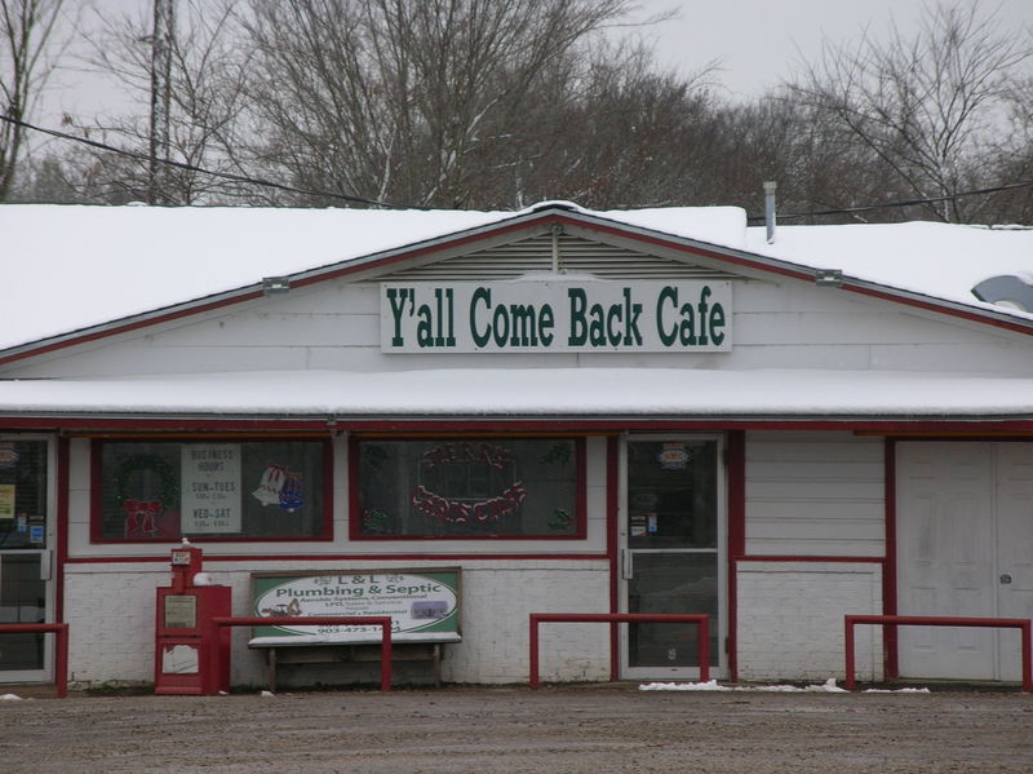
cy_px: 387
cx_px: 516
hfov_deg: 6.5
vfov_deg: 4.9
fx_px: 9037
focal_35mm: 303
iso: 50
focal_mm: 50
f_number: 4.4
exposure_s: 1/272
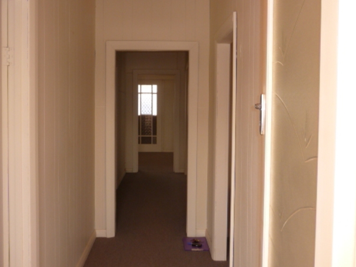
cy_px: 115
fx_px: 381
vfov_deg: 38.6
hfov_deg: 50.1
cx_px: 168
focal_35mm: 37
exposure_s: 1/50
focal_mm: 4.7
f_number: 3.3
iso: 100
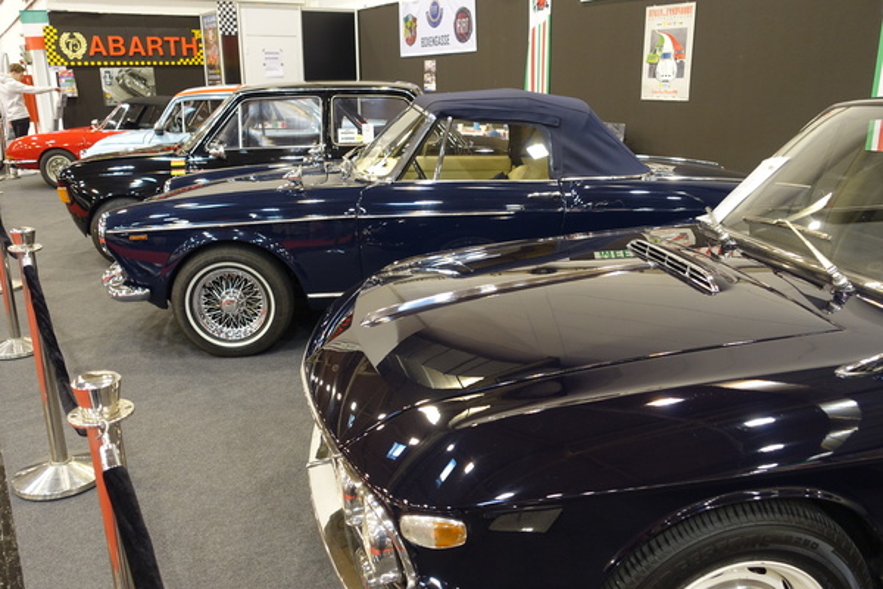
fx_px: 760
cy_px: 294
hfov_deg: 60.3
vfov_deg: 42.3
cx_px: 442
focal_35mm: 31
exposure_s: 1/40
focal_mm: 11.22
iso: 320
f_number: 2.5
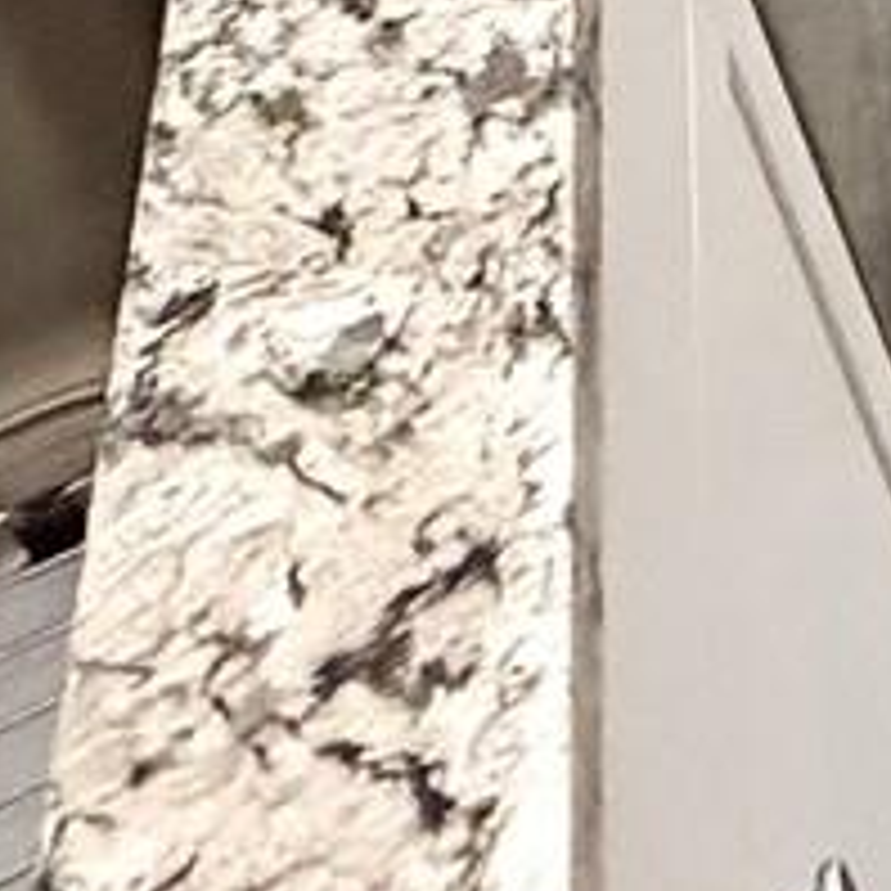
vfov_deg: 12.0
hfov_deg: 11.3
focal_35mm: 100
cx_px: 2606
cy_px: -1534
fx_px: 2912
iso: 400
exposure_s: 1/60
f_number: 2.2
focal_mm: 2.22
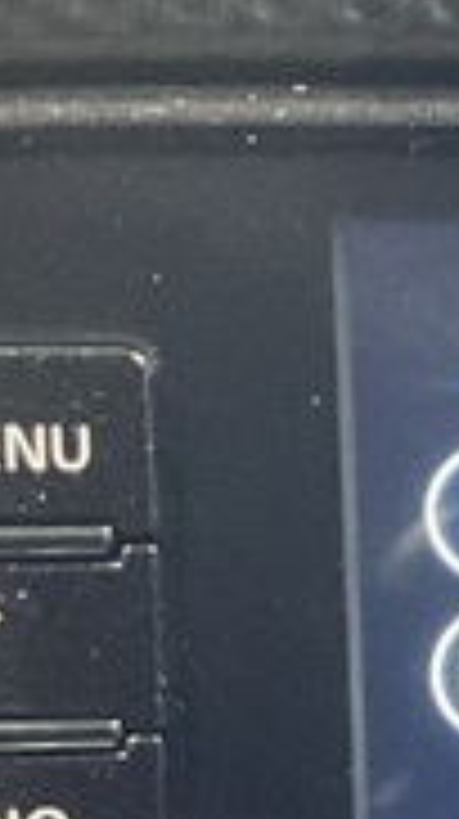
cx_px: 1274
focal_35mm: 167
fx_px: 3623
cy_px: 814
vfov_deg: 12.7
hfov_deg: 6.7
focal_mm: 3
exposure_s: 1/50
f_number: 1.8
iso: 250
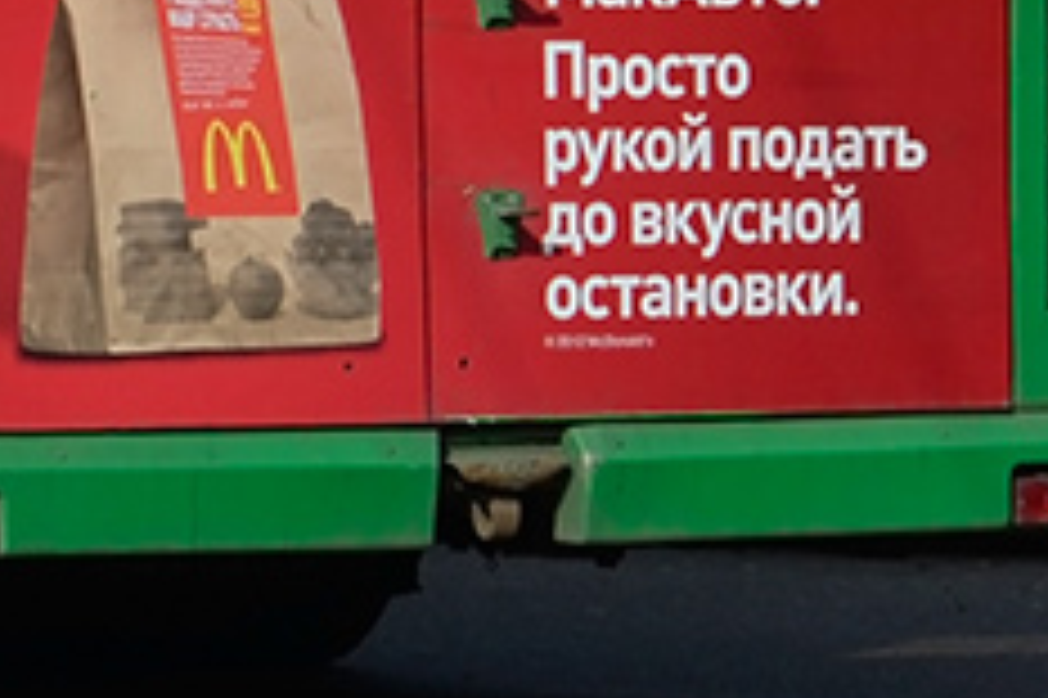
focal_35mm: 426
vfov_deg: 3.2
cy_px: -824
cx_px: -364
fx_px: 12380
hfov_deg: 4.8
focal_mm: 55
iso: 100
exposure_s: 1/350
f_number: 9.5
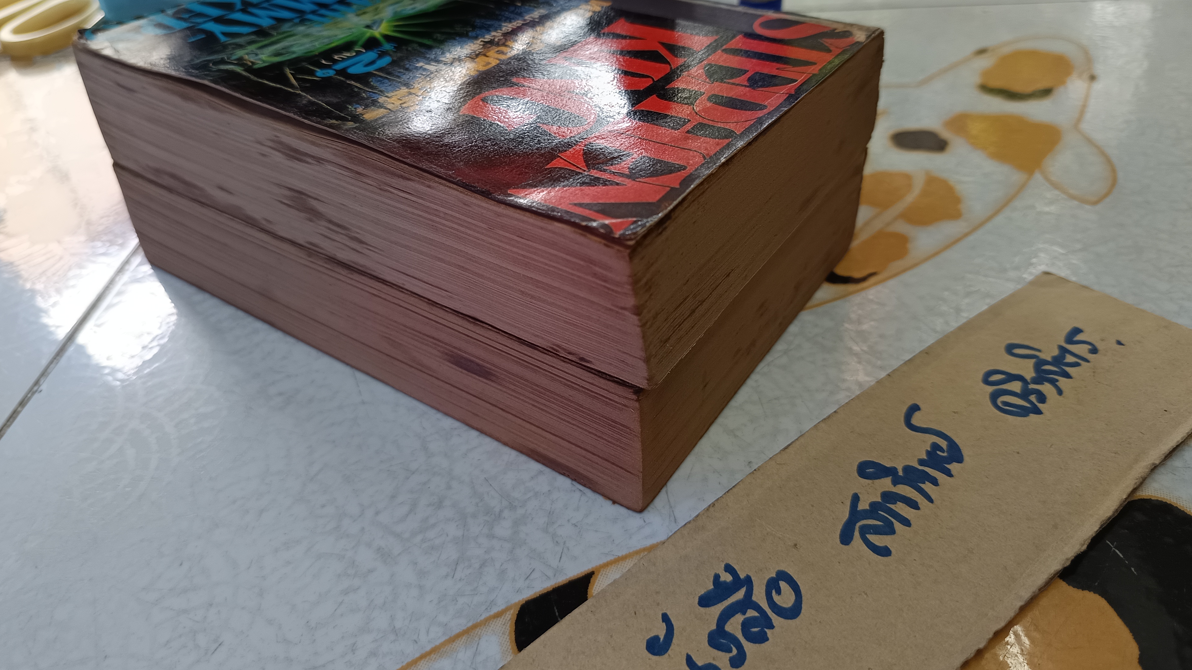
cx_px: 597
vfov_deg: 42.7
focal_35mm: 27
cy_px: 279
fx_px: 853
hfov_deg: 69.9
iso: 468
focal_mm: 5.31
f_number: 1.7
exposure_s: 1/50
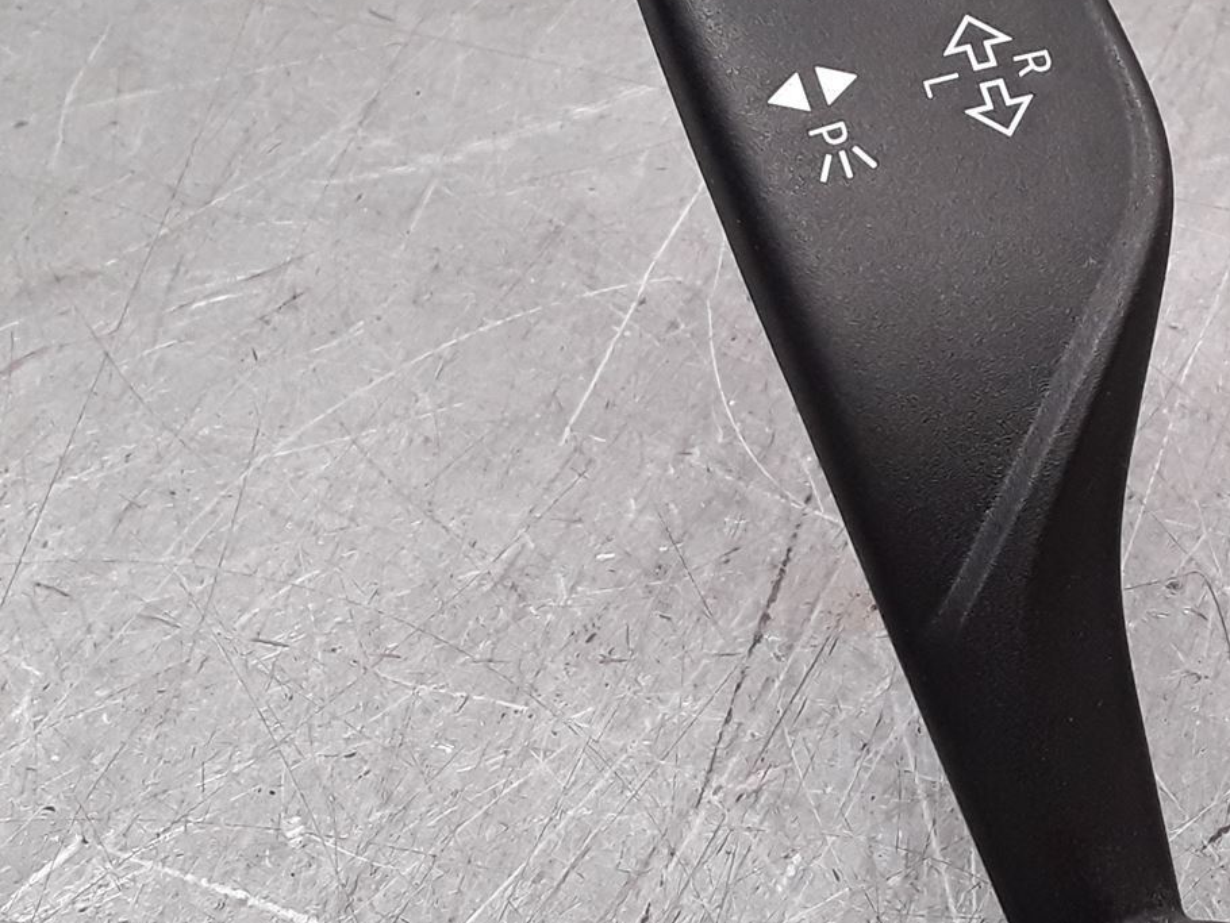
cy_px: 587
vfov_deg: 23.2
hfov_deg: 30.1
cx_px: 962
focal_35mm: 63
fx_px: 2239
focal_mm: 2.91
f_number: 1.9
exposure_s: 1/100
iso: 80
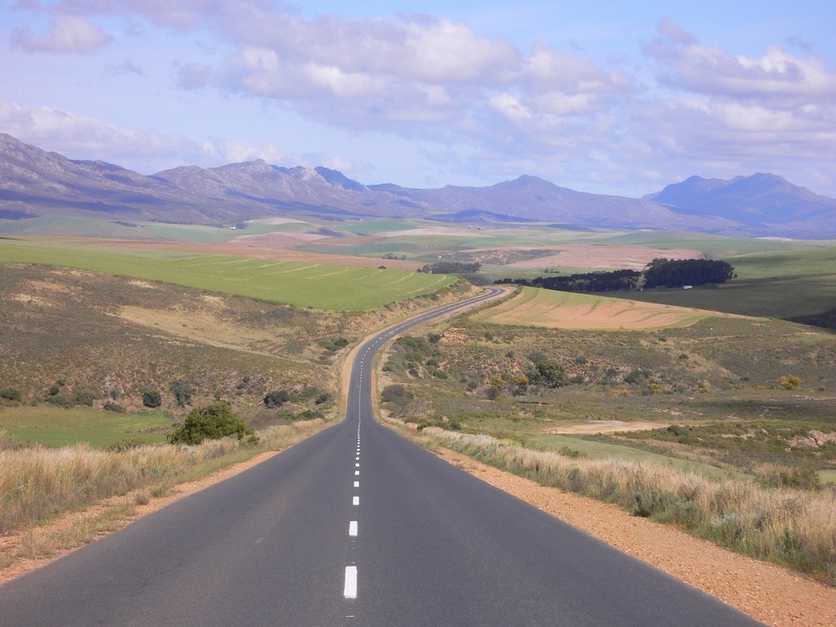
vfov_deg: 14.1
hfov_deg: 18.7
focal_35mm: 105
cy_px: 314
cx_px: 418
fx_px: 2536
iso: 80
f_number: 10
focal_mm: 17.4
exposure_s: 1/160
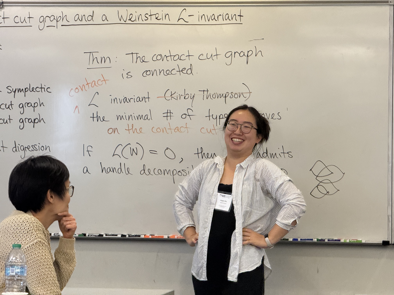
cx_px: 197
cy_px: 148
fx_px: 1366
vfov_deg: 12.3
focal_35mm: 120
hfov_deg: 16.4
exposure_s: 1/120
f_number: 2.8
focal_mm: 15.66
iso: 400
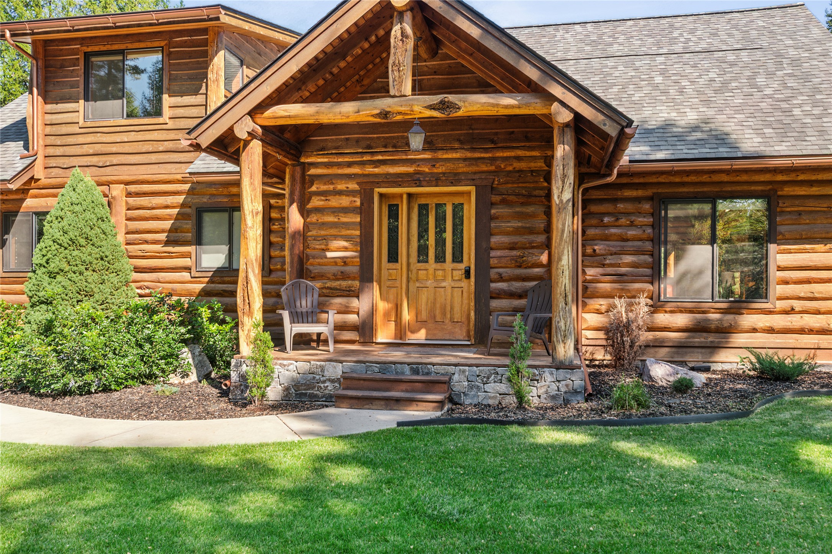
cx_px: 416
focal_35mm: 30
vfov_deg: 43.6
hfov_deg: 61.9
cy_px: 277
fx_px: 693
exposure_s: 1/80
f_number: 6.3
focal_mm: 20
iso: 100
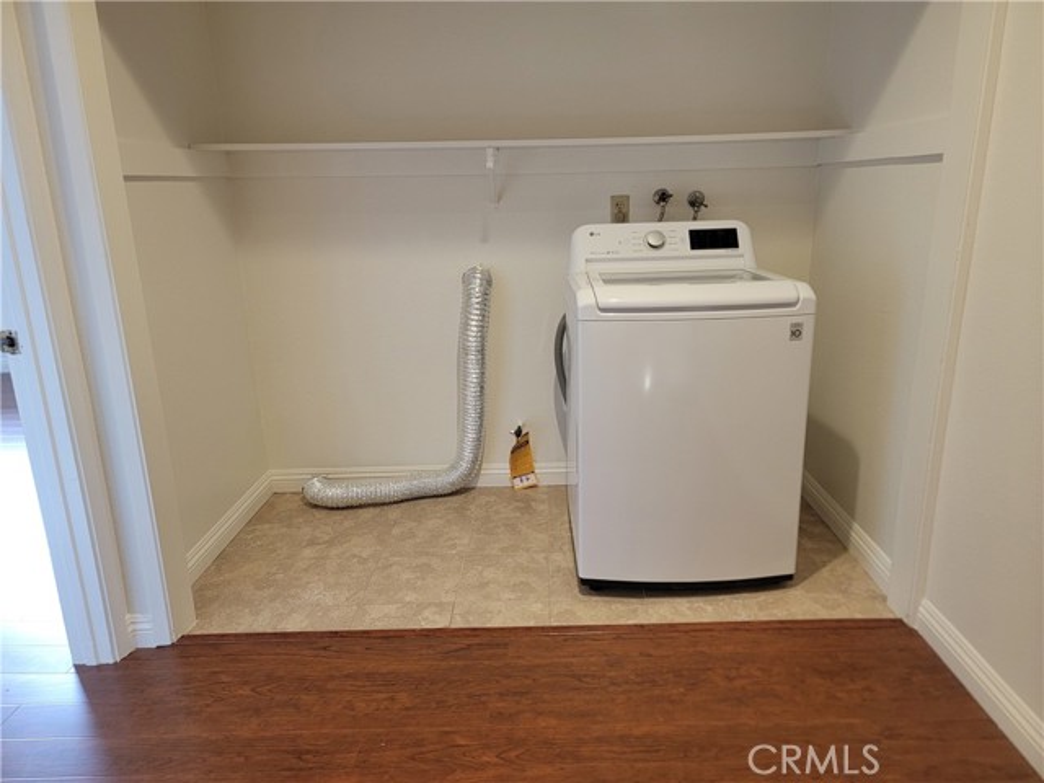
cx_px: 522
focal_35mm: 24
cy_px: 392
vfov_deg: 56.8
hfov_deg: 71.6
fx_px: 724
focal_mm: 6.7
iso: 250
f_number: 1.8
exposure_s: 1/120
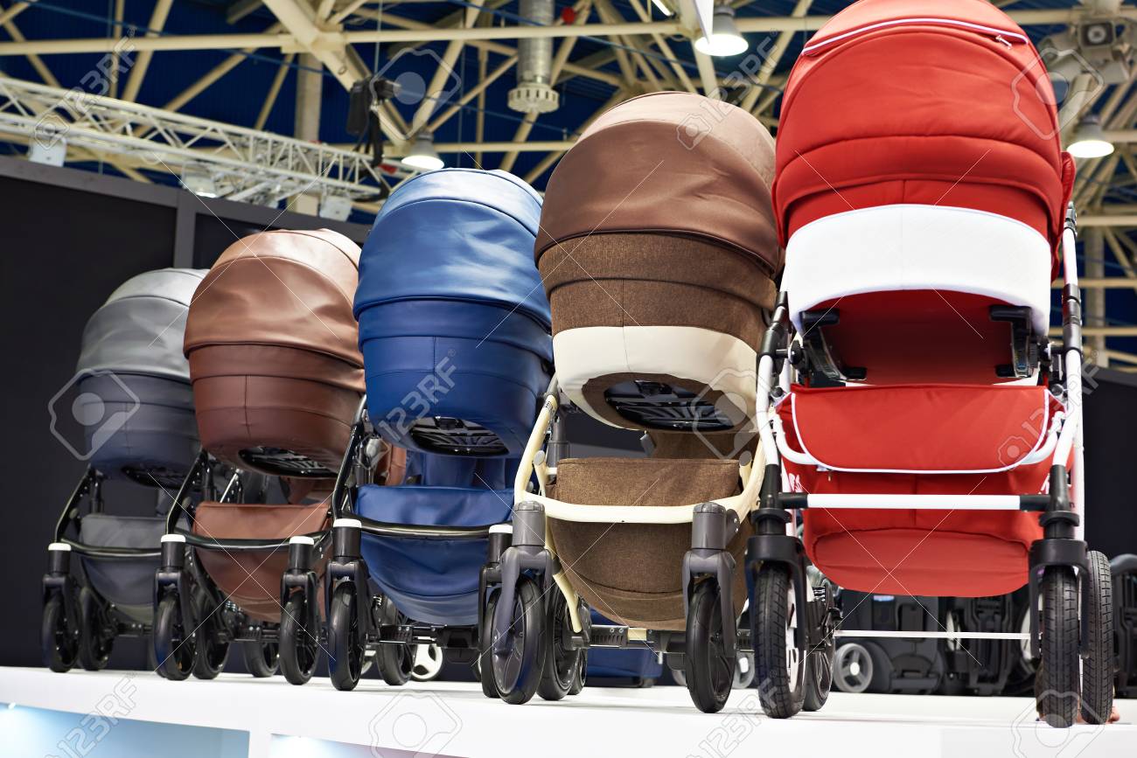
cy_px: 379
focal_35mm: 56
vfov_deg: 24.2
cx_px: 568
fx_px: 1769
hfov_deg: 35.6
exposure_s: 1/30
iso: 400
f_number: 5.6
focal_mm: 56
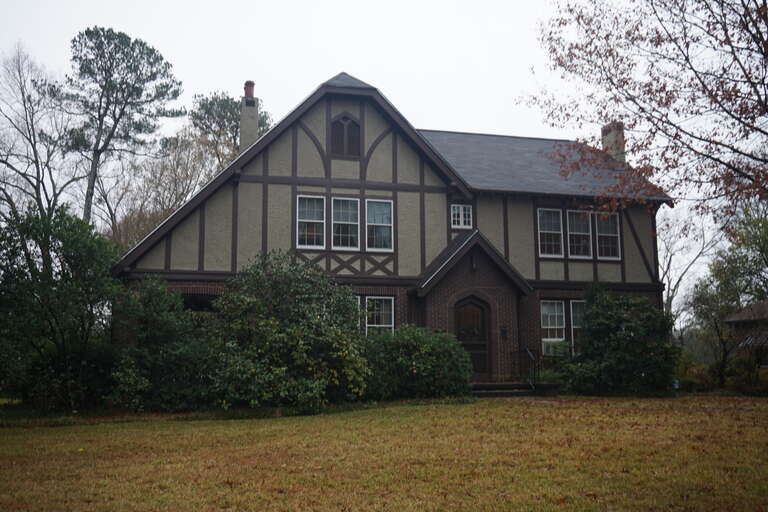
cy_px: 256
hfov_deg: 55.1
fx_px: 736
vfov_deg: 38.4
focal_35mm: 34
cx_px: 384
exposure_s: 1/60
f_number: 4.5
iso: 100
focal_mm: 23
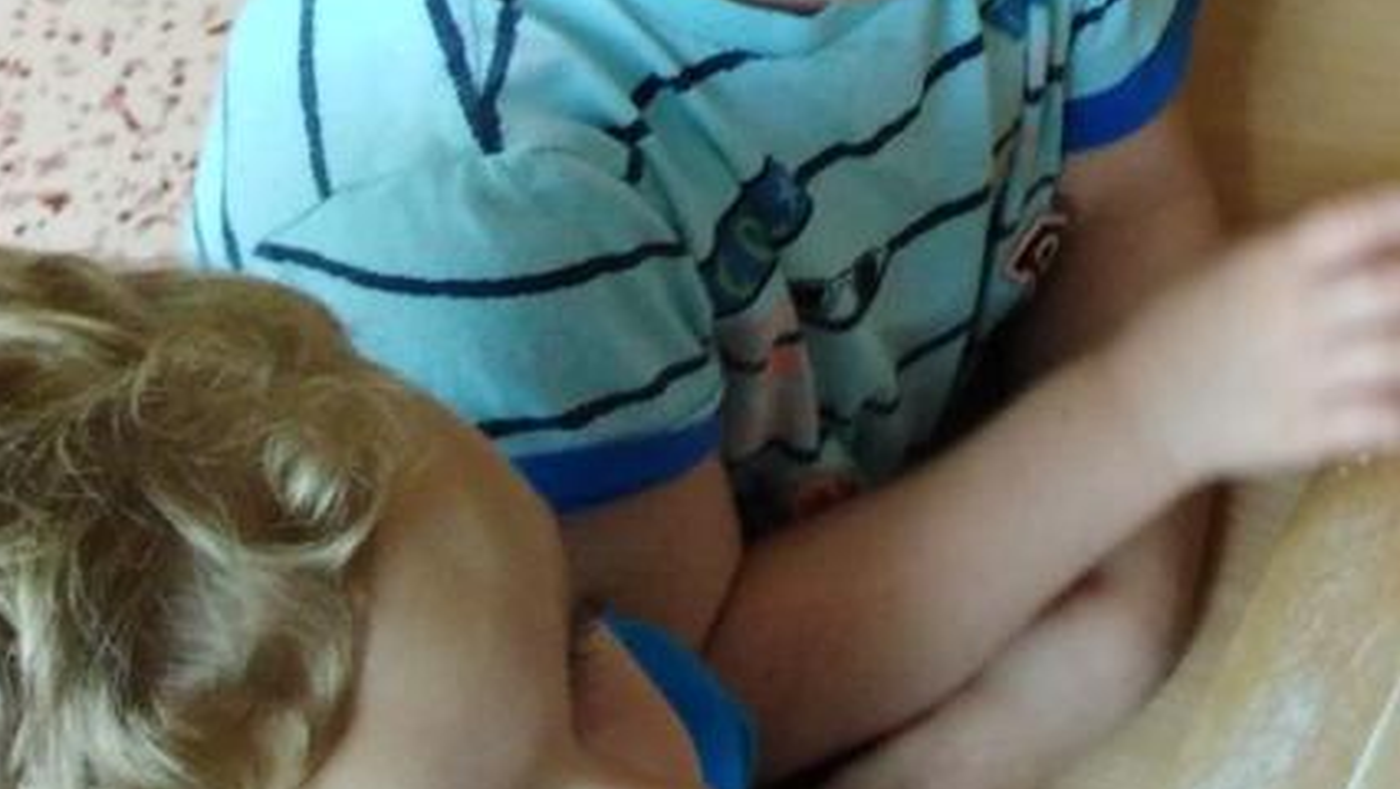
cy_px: -224
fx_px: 3305
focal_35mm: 89
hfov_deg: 20.6
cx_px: 2077
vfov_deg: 13.2
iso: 299
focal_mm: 3.46
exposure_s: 1/33.3
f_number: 2.2
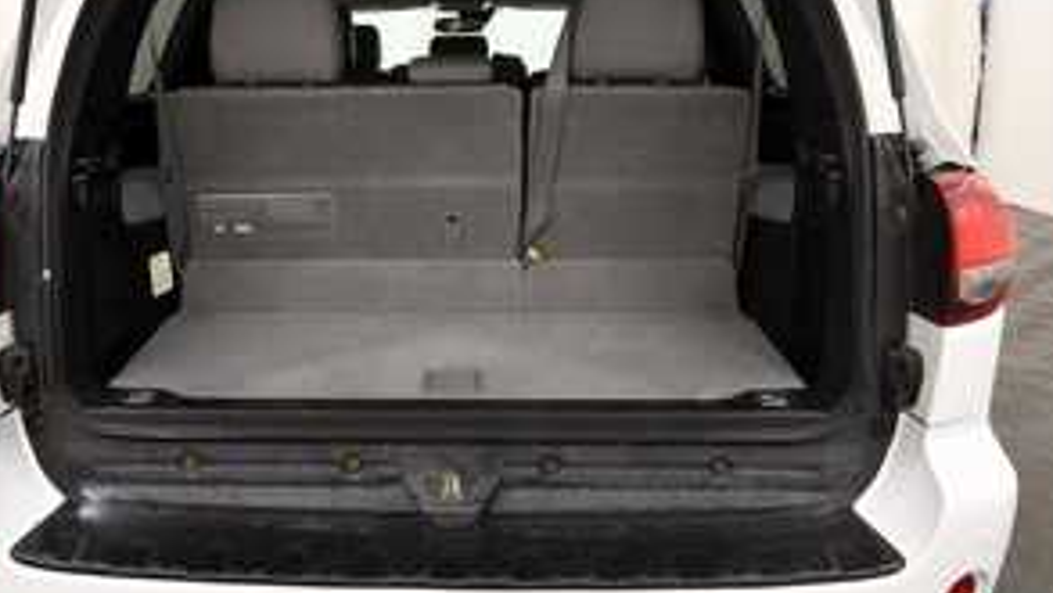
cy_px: 203
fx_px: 838
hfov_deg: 63.9
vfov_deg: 38.6
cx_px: 446
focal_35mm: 30
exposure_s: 1/125
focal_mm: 14
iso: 1000
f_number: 5
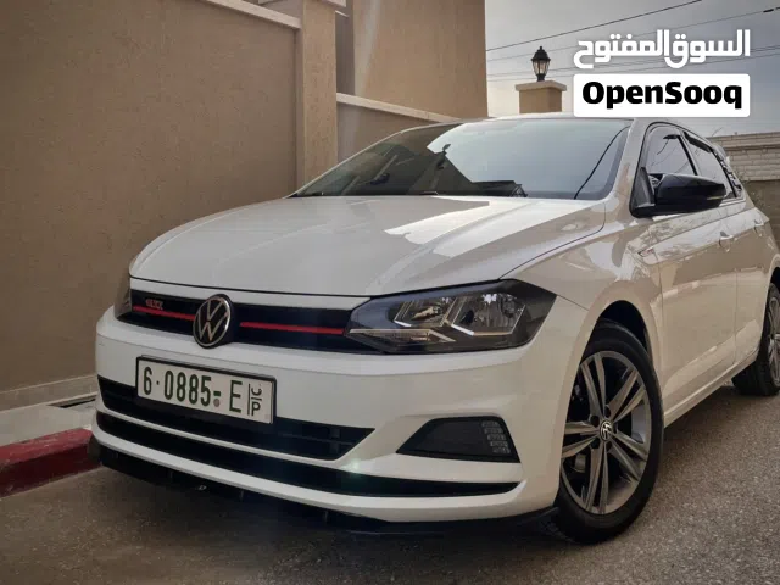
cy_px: 292
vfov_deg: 53.1
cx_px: 390
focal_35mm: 26
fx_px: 586
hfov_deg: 67.3
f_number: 1.6
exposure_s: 1/6897
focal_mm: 5.1
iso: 50
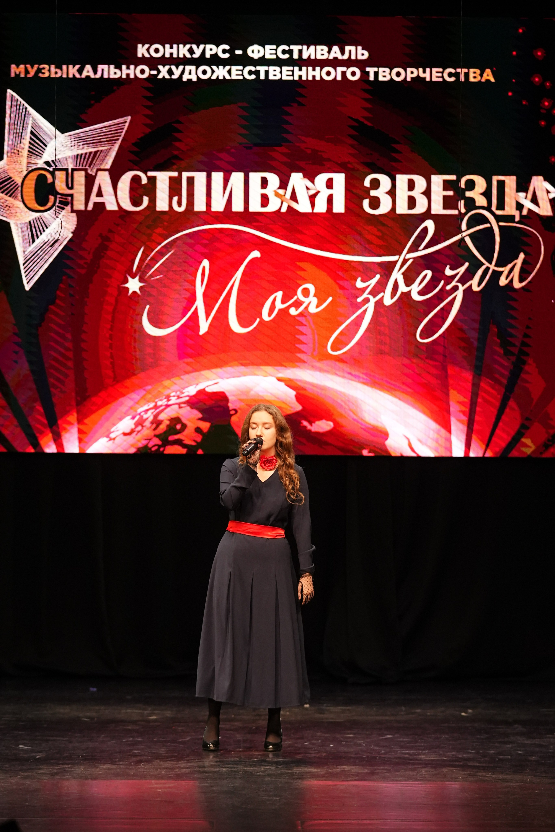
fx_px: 3260
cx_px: 278
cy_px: 416
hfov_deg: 9.7
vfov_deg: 14.6
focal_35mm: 141
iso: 1250
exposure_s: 1/400
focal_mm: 94
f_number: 2.8
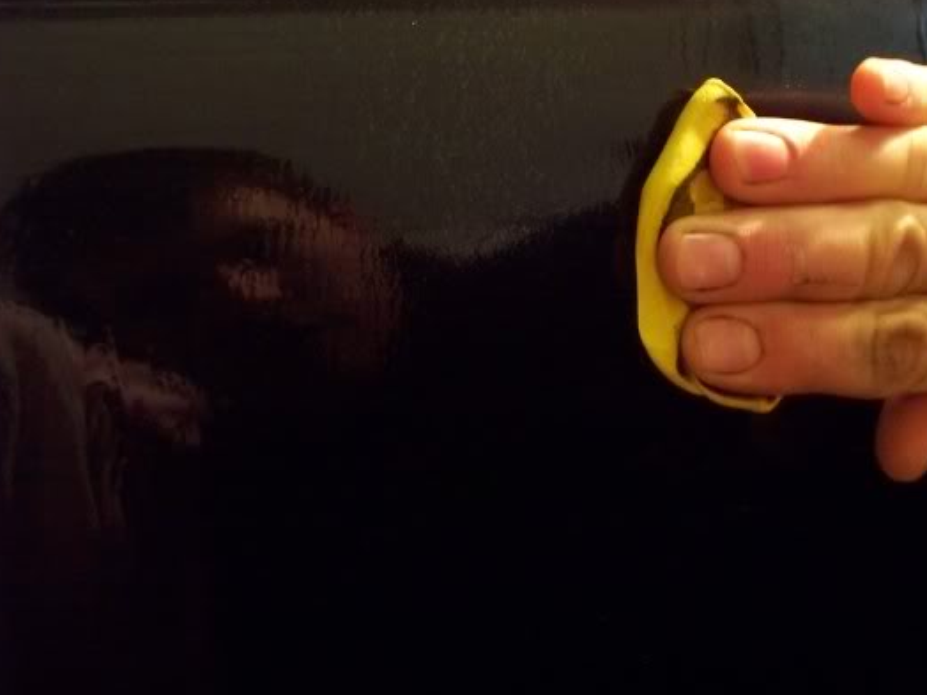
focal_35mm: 55
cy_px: 322
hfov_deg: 34.2
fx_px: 1473
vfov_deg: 26.6
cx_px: 695
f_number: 2.8
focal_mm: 7.54
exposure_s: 1/20
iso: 400
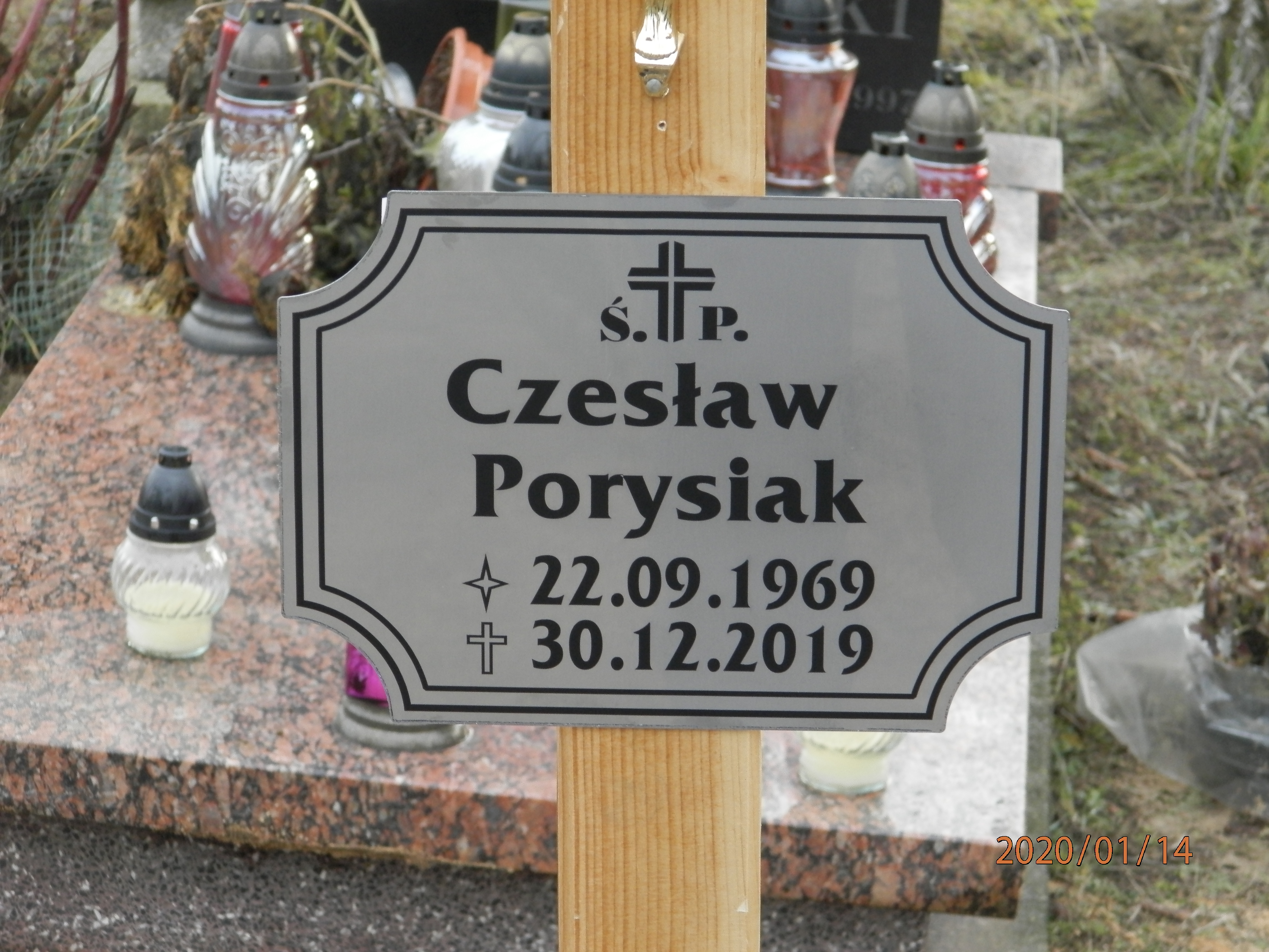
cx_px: 634
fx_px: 4839
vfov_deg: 11.2
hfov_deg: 14.9
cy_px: 476
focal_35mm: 132
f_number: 4.7
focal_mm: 23.6
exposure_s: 1/60
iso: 200
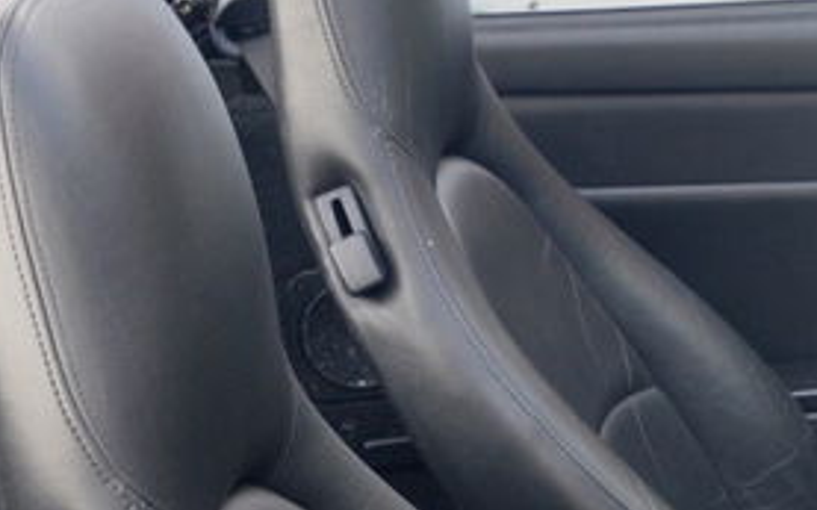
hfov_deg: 13.8
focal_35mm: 147
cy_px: 852
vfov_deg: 8.6
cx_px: 1006
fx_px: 3272
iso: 500
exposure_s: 1/40
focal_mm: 26
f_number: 5
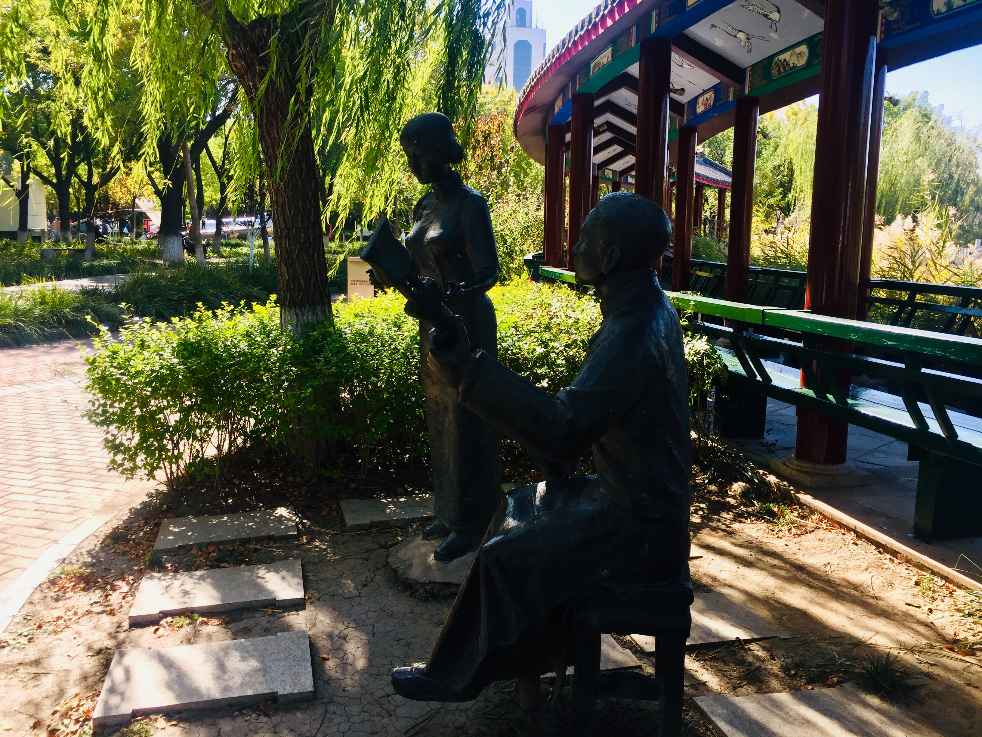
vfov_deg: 48.2
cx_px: 491
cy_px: 368
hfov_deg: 61.7
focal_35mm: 29
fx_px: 823
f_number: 2.2
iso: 32
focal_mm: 4.15
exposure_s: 1/527
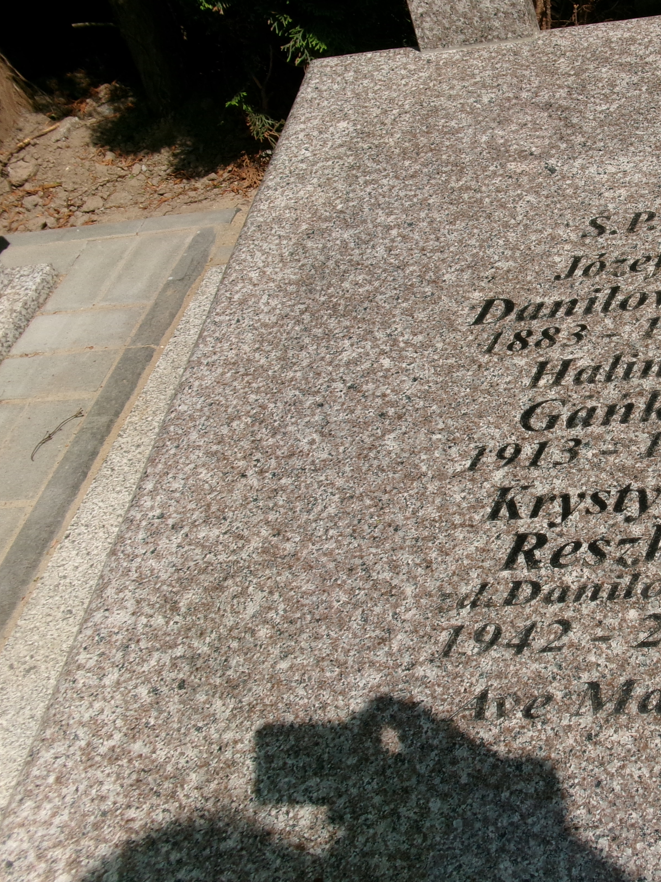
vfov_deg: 46.8
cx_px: 622
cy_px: 423
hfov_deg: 33.6
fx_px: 1019
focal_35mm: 40
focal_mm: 5.1
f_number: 10.8
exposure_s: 1/170
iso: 100
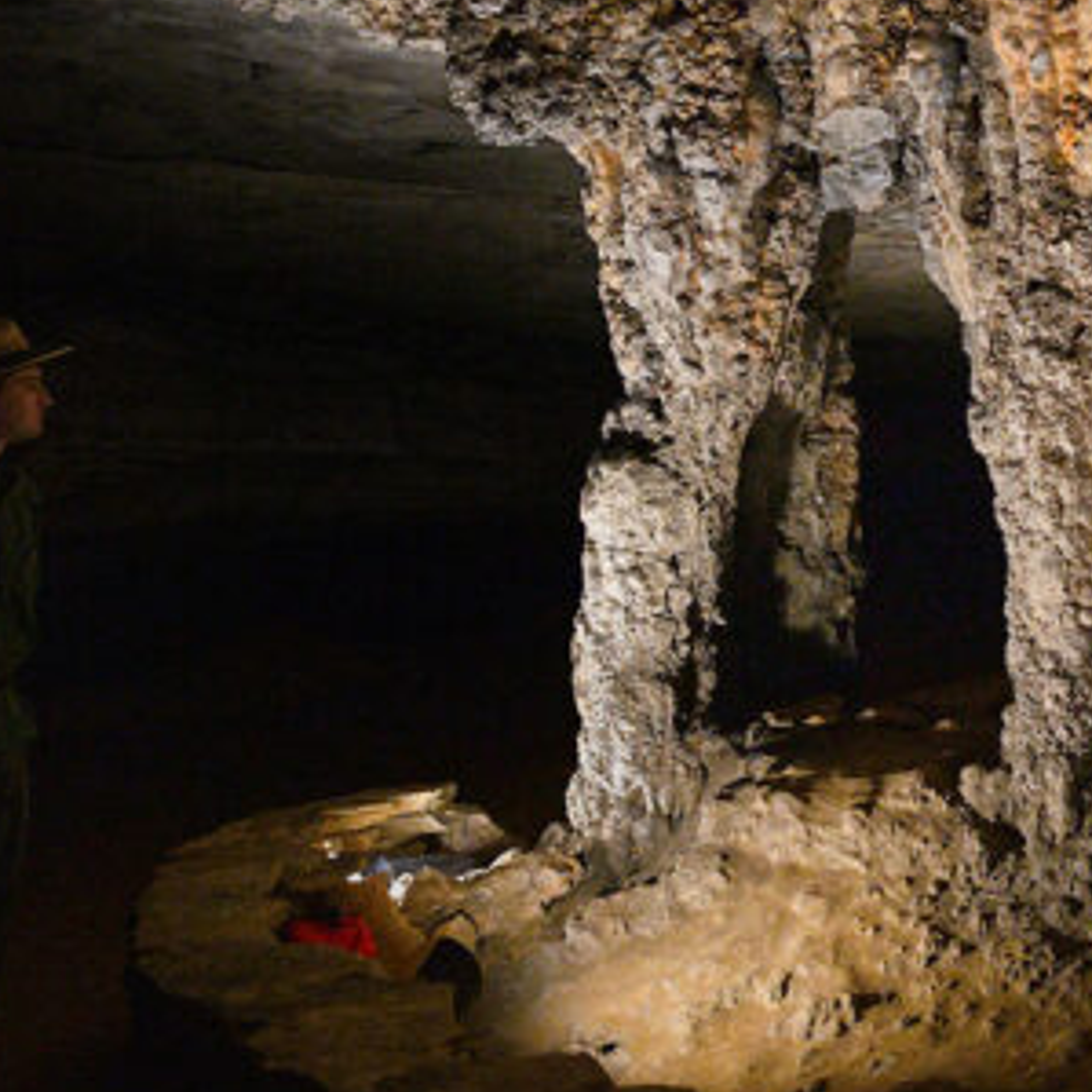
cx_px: 1130
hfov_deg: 34.3
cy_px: 447
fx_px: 1570
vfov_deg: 38.2
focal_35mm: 44
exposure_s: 1/160
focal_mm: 20
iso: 10000
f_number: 2.8
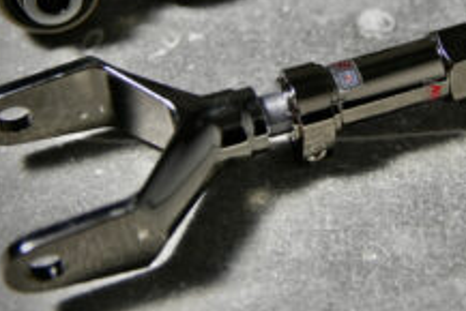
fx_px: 1075
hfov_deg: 24.2
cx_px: 344
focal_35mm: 83
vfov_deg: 16.3
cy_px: 54
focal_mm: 45
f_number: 3.2
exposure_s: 1/200
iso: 800
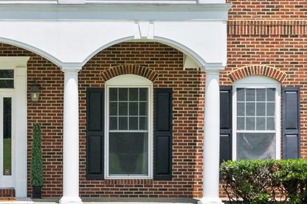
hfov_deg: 17.6
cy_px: -18
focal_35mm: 113
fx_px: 963
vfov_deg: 11.9
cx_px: -15
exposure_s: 1/2000
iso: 640
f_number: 8
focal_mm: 33
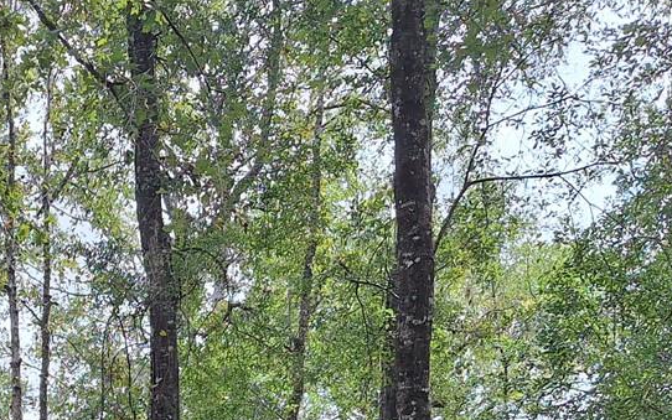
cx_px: -71
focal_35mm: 72
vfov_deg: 16.5
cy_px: 634
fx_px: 1319
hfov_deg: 26.3
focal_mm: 5.54
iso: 40
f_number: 1.8
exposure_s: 1/596
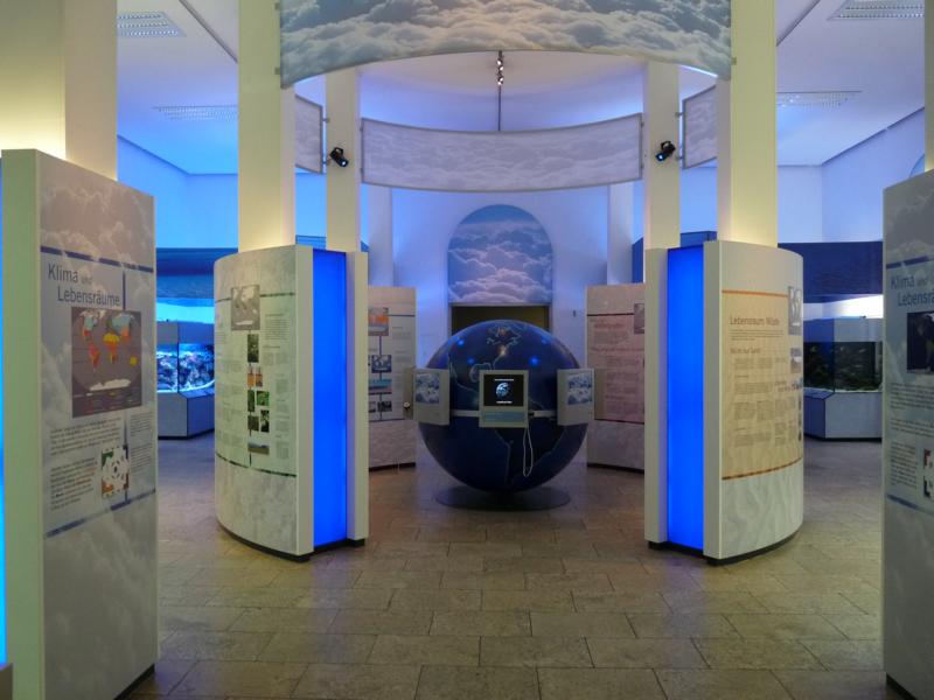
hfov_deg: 65.3
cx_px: 467
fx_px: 729
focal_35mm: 27
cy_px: 350
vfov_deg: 51.4
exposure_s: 1/30
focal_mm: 4.8
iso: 320
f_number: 2.8
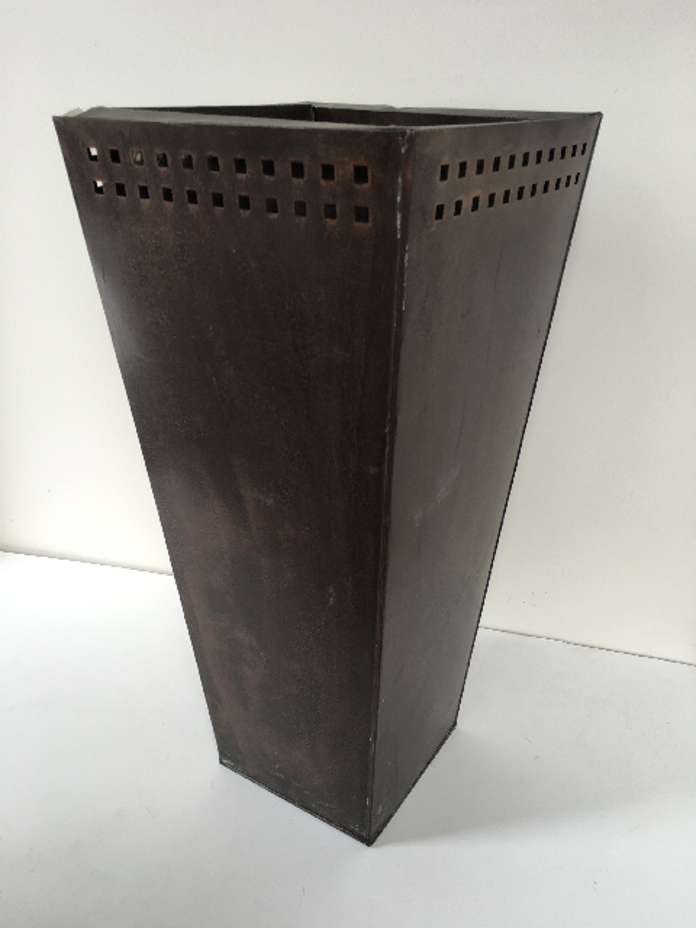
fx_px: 777
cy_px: 464
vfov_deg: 61.7
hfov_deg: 48.2
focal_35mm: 29
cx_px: 348
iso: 25
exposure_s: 1/50
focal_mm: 4.15
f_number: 2.2
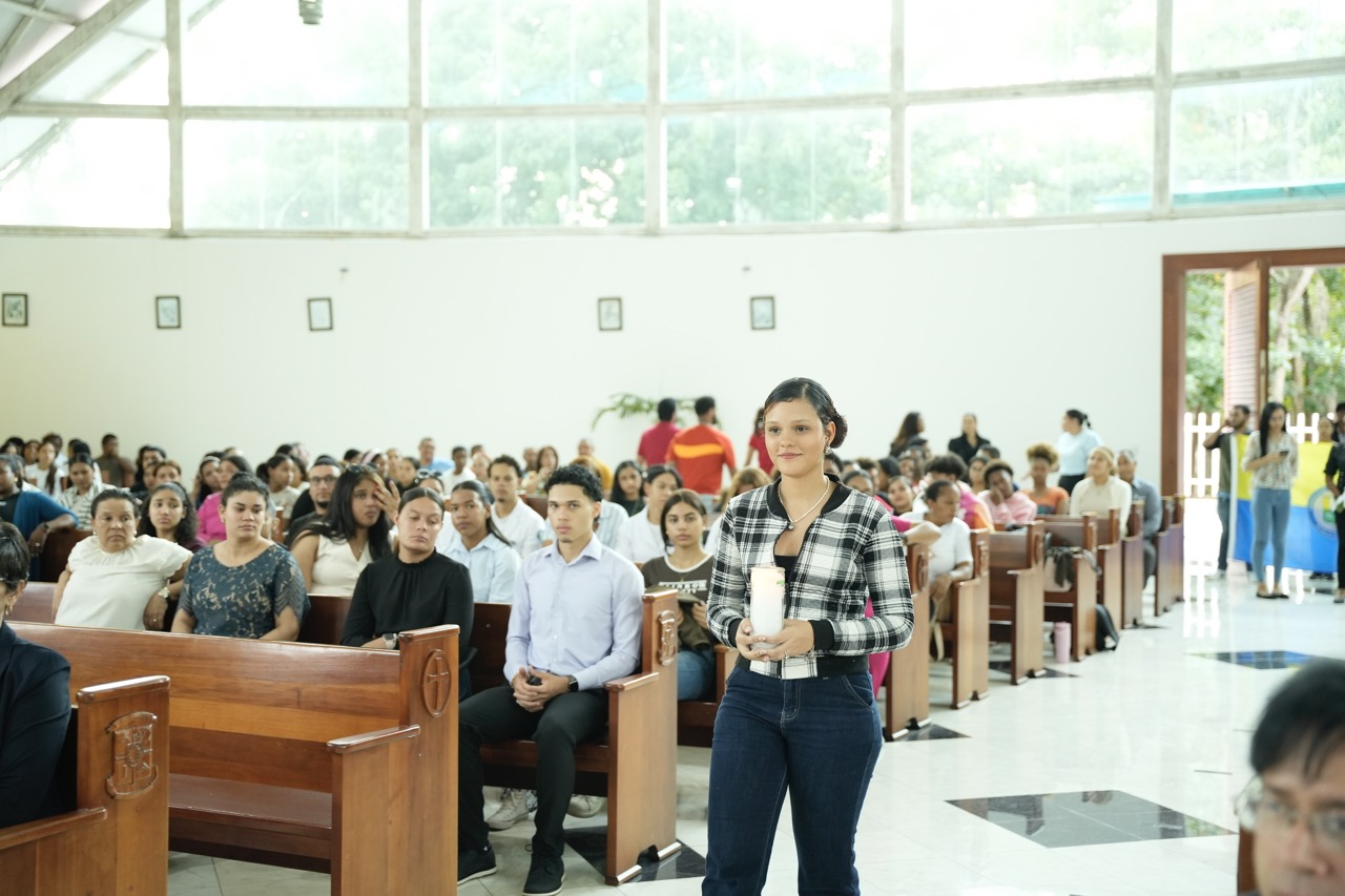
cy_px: 448
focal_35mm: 47
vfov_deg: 28.5
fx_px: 1763
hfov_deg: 41.8
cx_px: 672
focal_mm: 47.2
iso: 2500
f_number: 2.8
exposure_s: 1/125
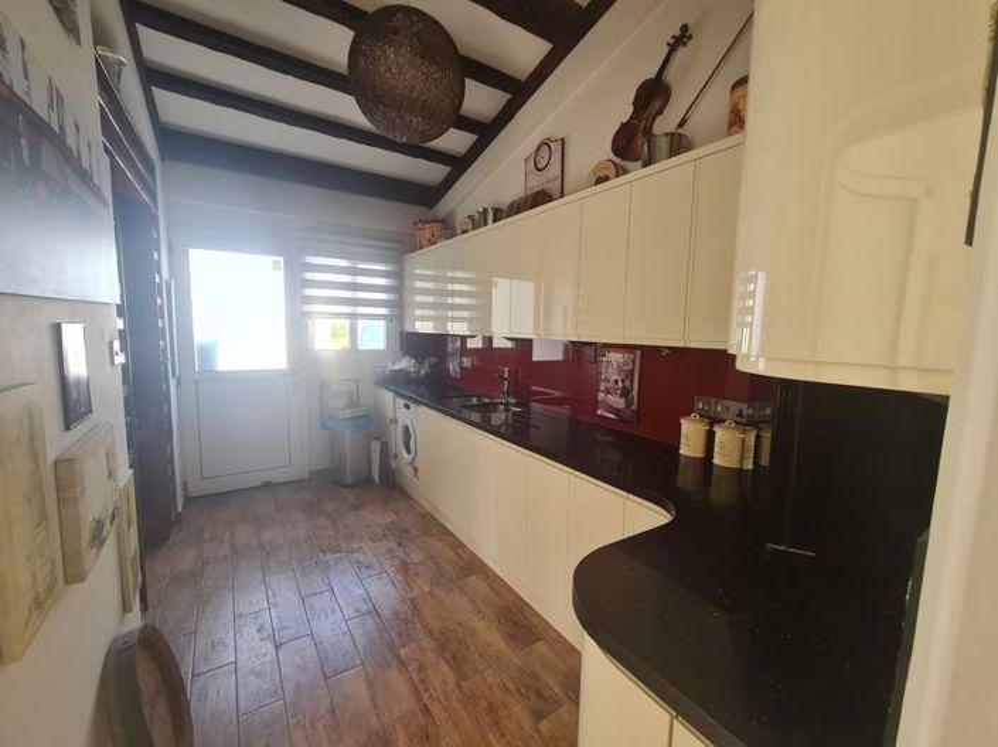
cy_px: 374
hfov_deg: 106.2
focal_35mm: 13
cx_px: 499
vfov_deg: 89.9
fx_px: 375
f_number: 2.2
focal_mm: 2.2
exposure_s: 1/50
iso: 80
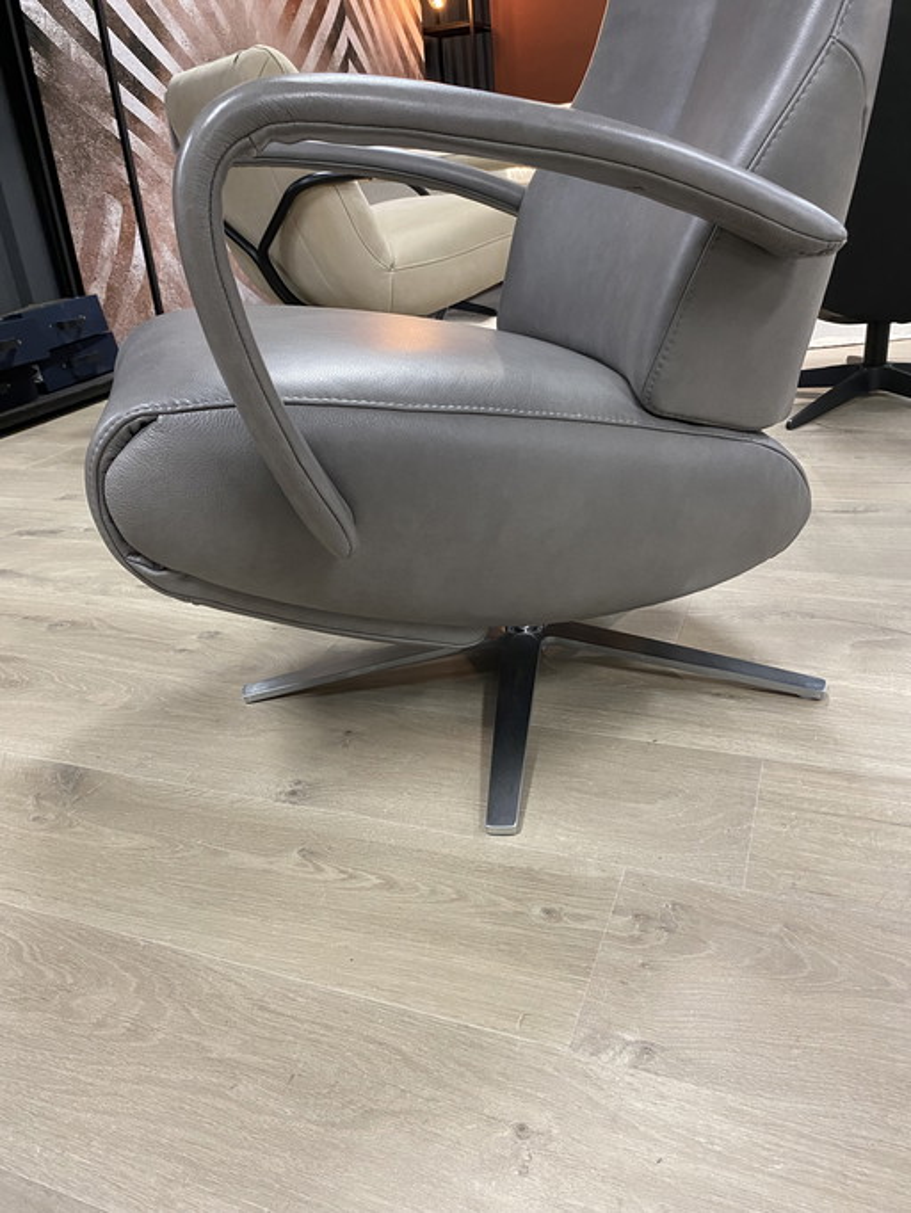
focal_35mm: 26
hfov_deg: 53.1
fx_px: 912
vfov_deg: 67.3
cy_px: 606
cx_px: 456
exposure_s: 1/50
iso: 320
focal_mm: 4.25
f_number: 1.8
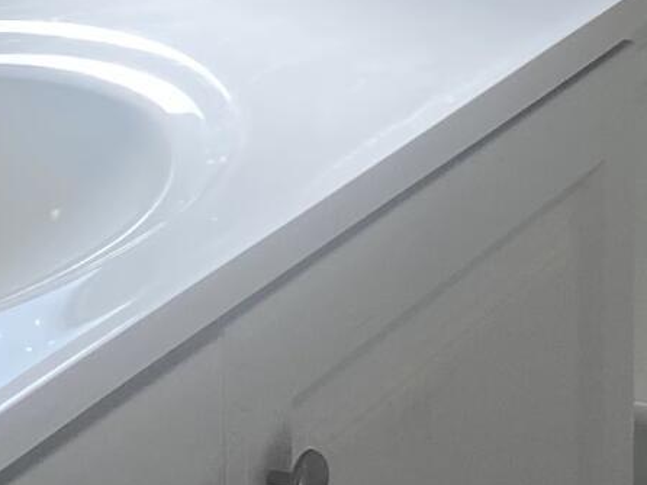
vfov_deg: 8.3
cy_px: -280
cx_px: 699
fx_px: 3269
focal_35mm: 175
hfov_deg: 11.2
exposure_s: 1/196
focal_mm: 4.25
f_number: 1.8
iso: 32
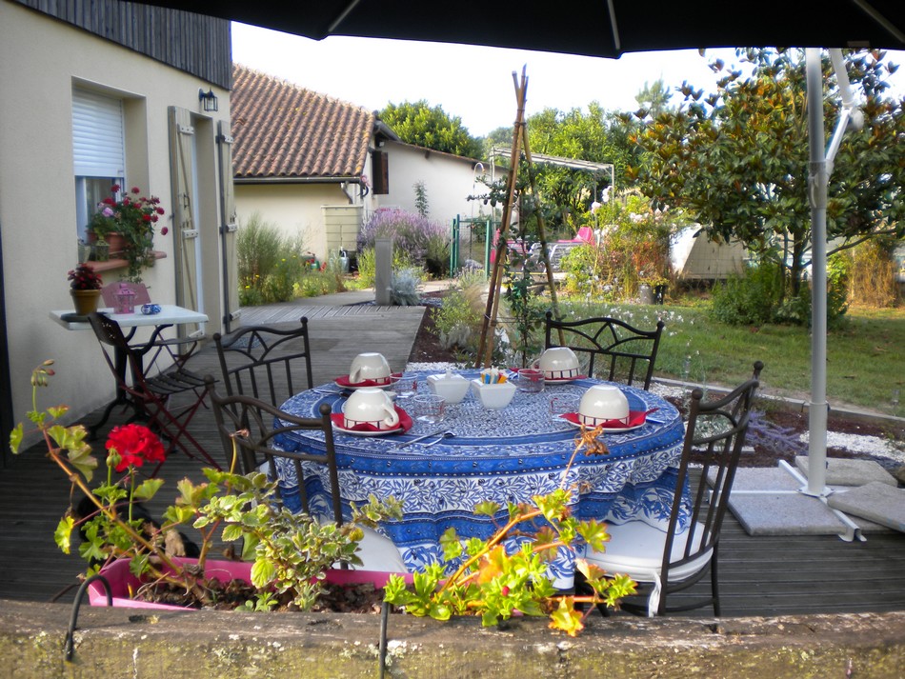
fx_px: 915
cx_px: 452
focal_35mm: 35
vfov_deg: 40.7
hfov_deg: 52.6
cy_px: 340
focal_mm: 6.3
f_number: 3.1
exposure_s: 1/152
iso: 80
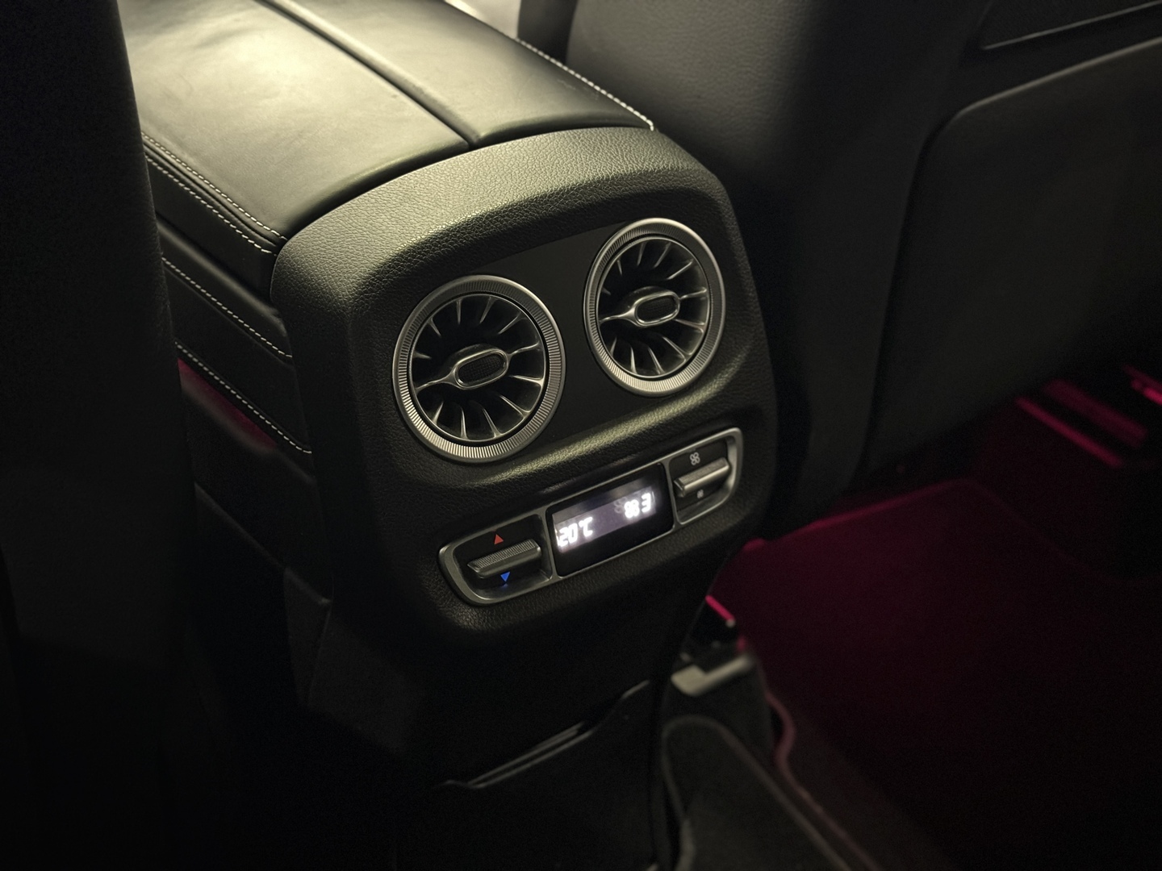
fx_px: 1611
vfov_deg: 30.3
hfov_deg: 39.7
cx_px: 581
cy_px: 436
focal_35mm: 48
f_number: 1.78
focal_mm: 6.76
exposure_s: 1/17
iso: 1250
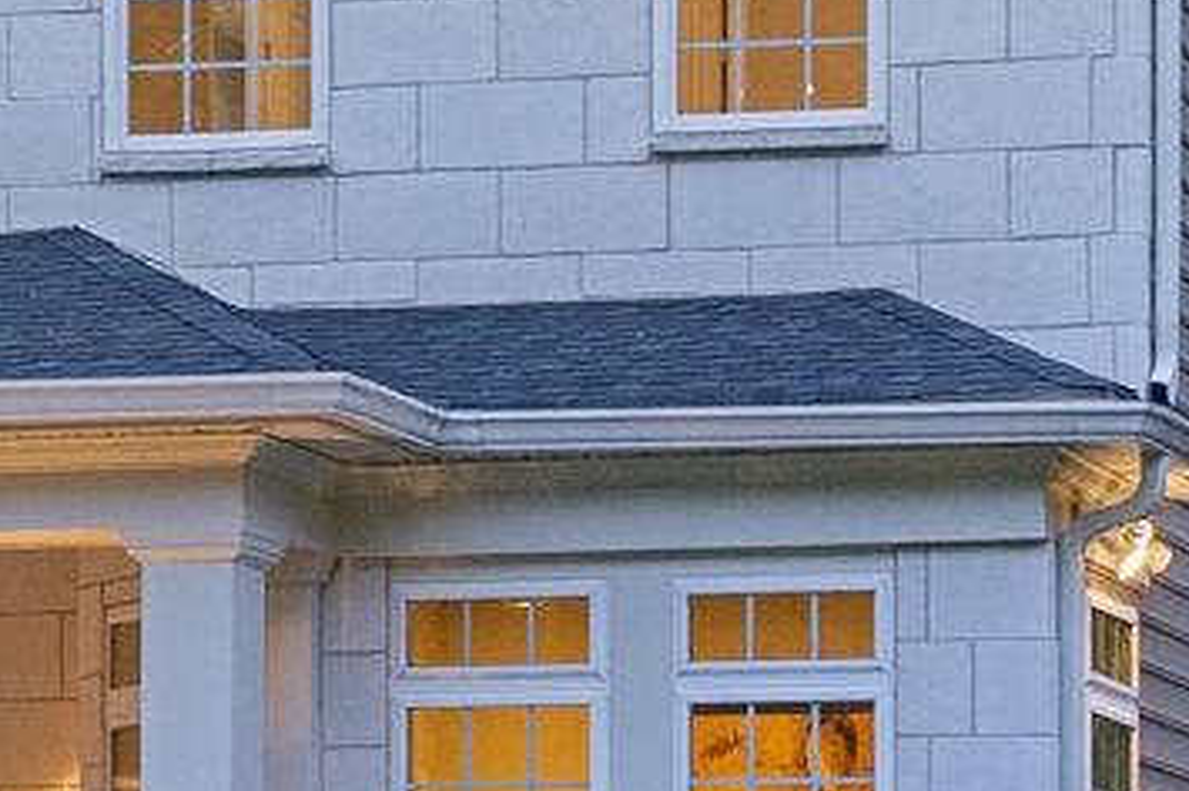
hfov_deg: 11.5
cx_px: 526
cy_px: 655
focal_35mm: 179
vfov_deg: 7.6
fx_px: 5906
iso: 400
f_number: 5.6
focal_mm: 20.8
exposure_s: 1/8
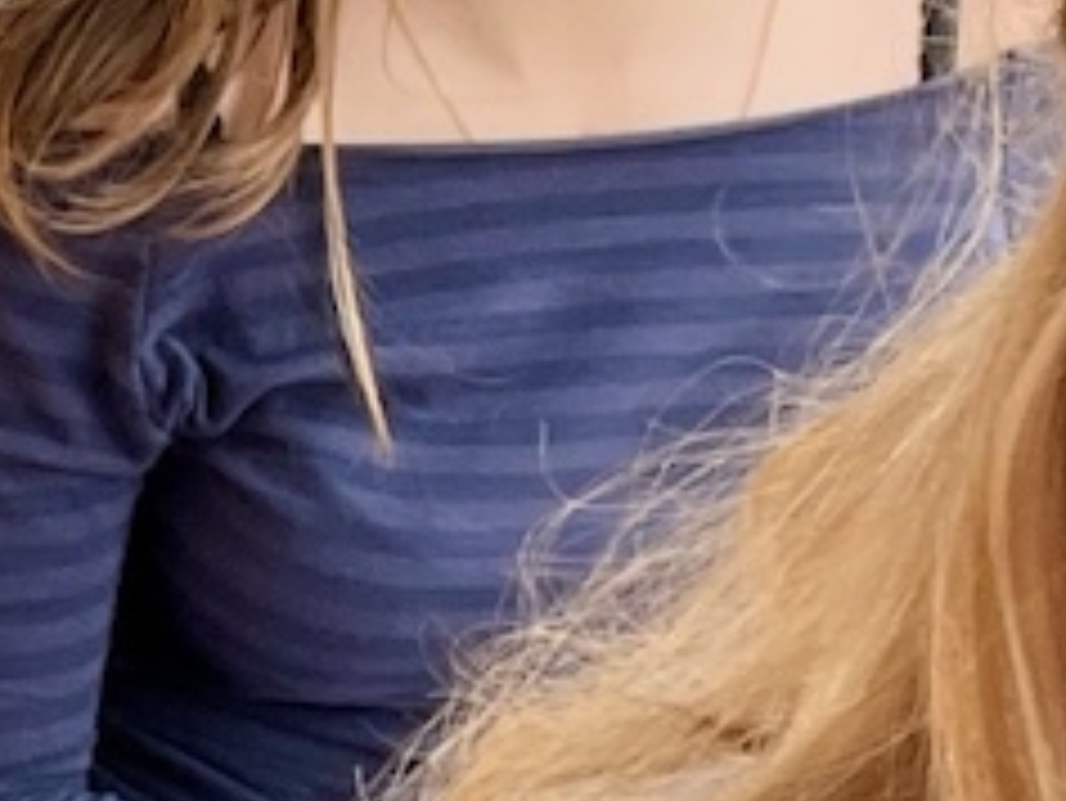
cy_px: 238
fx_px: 3821
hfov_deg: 15.1
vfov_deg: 11.9
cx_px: -369
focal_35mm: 124
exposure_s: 1/121
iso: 50
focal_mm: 2.71
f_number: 2.2
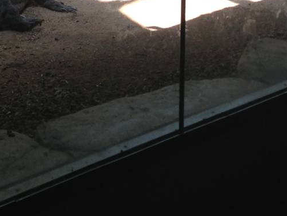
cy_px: -113
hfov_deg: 18.3
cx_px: 45
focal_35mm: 106
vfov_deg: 13.2
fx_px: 879
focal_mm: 4.13
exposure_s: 1/120
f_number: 2.4
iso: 64
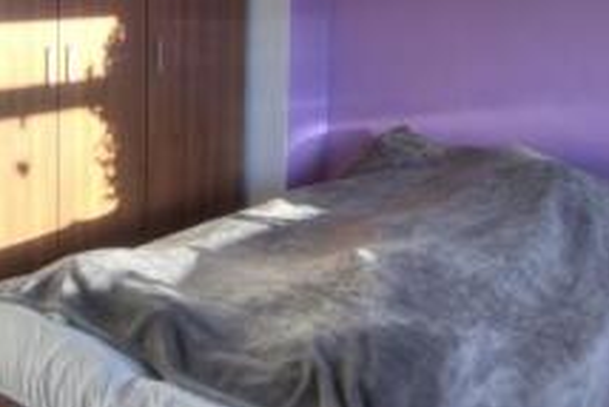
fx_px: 779
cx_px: 289
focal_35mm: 46
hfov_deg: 42.7
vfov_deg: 27.3
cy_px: -18
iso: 400
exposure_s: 1/30
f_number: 8
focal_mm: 10
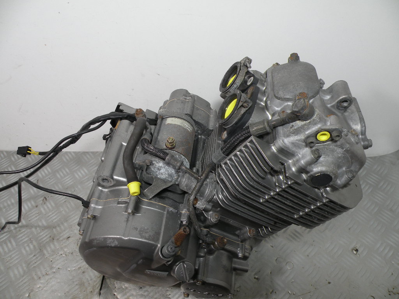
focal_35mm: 27
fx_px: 311
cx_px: 200
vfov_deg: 51.4
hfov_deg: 65.3
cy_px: 150
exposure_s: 1/60
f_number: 3.5
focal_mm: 4.7
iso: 64
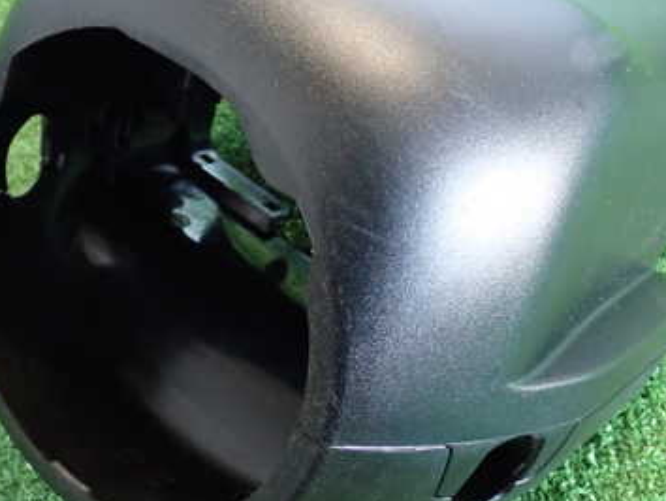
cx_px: 333
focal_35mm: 61
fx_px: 1174
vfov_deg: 24.0
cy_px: 209
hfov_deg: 31.7
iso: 640
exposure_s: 1/40
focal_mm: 6.37
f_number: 2.5
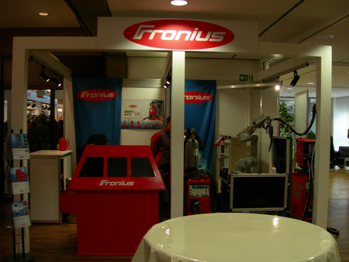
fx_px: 383
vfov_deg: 37.7
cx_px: 174
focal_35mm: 38
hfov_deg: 49.0
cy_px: 131
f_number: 2.8
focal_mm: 7.8
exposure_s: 1/29.8
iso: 135
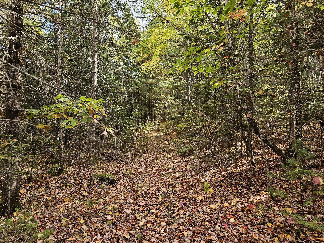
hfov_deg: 73.9
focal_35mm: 23
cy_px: 122
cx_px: 162
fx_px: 215
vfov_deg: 58.9
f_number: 1.7
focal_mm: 6.3
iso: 25
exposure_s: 1/79.9
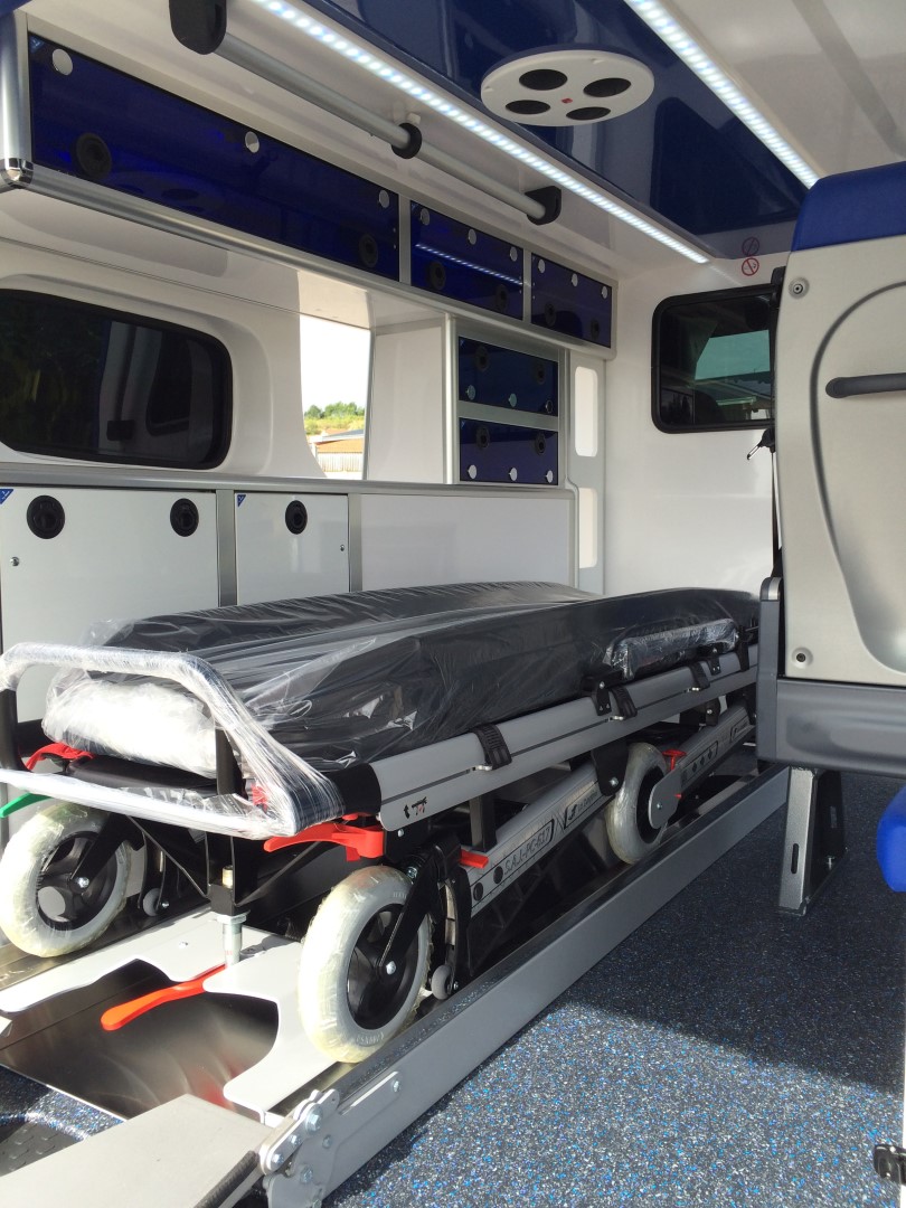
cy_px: 604
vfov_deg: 61.7
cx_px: 453
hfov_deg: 48.2
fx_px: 1012
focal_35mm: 29
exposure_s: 1/578
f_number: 2.2
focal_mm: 4.15
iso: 32
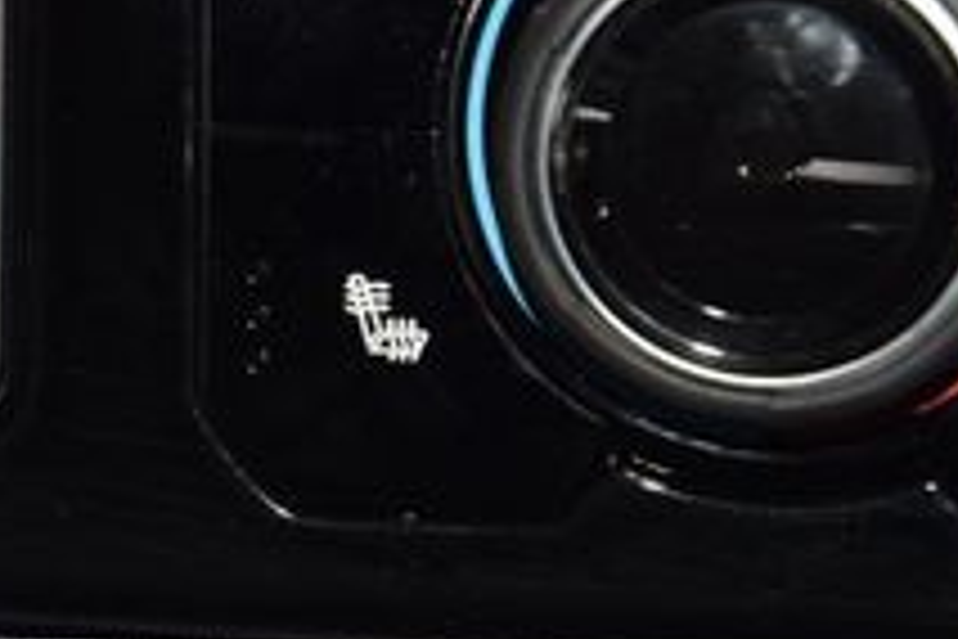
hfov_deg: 6.5
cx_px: -346
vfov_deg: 4.4
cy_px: 146
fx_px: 8382
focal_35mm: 315
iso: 100
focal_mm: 70
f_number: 8
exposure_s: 1/125
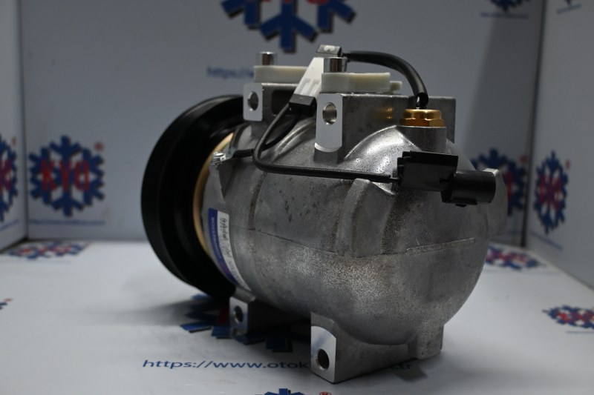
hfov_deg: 51.3
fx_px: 619
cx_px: 297
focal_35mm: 38
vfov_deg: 35.5
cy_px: 198
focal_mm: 25
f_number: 4.2
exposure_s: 1/125
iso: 640
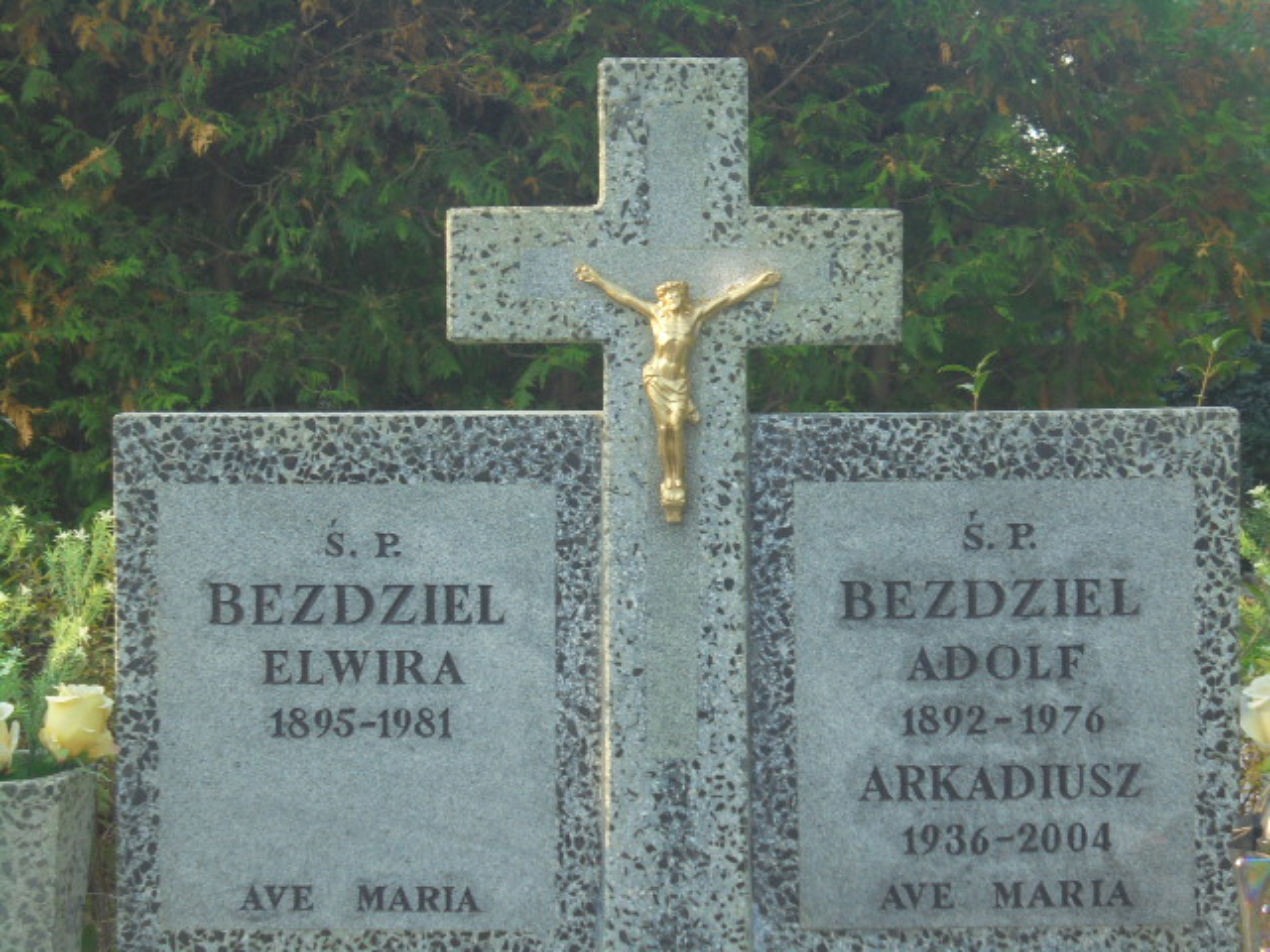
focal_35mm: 94
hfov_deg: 20.9
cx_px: 635
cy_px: 476
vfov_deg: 15.7
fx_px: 3449
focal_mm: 16.9
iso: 100
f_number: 4.7
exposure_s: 1/40
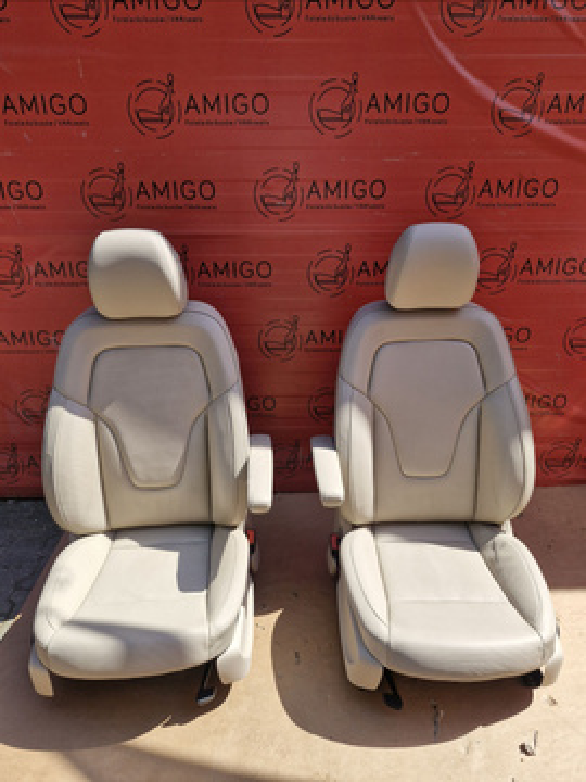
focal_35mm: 23
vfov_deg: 73.9
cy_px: 391
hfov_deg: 58.9
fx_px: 519
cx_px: 293
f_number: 1.8
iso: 50
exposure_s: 1/1012
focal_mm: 5.54
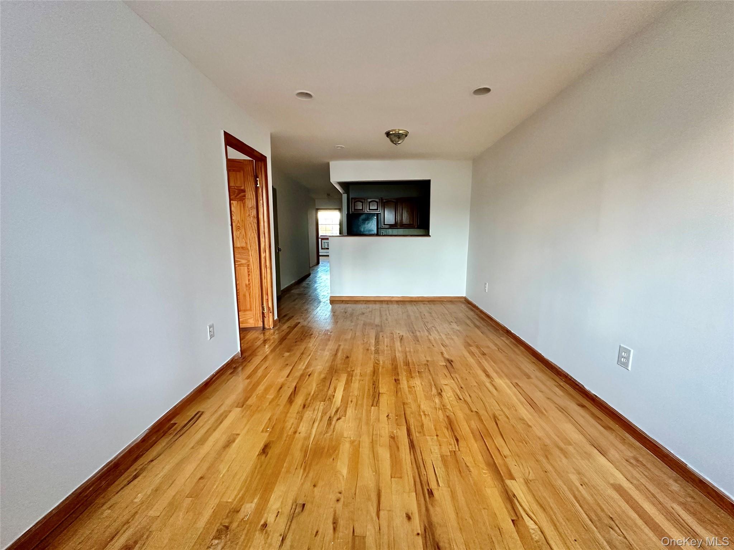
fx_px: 297
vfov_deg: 85.7
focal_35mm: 14
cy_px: 275
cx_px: 367
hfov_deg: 102.1
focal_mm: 2.22
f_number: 2.2
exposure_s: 1/60
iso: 500
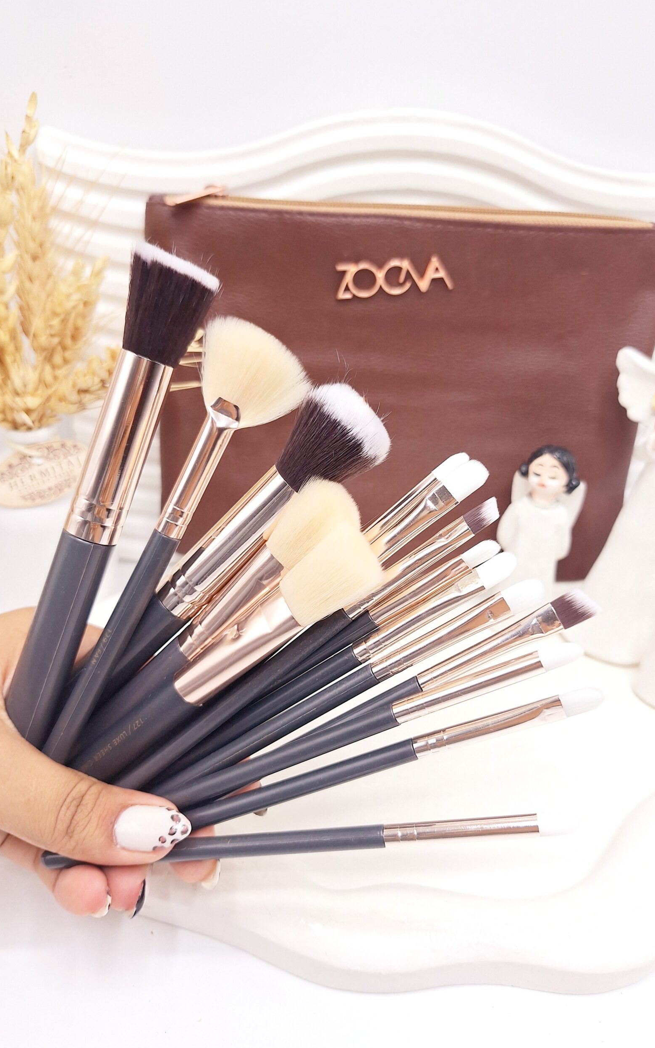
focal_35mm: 25
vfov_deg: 72.5
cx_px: 373
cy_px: 533
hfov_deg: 49.1
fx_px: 714
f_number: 1.8
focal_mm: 5.54
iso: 40
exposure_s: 1/400
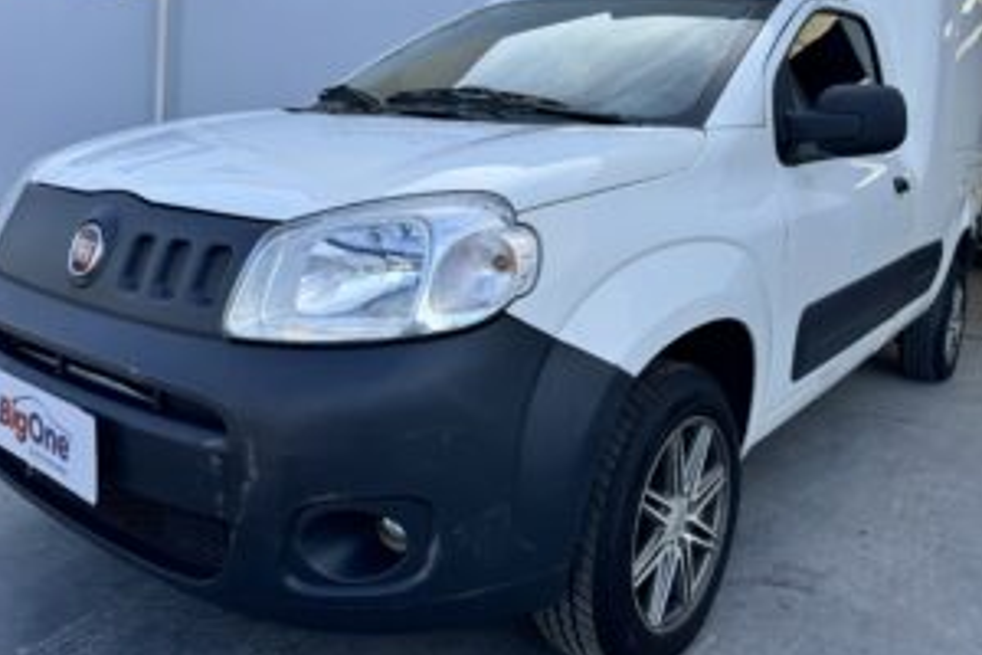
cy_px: 242
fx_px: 818
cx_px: 550
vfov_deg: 43.2
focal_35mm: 30
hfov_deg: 61.7
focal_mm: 6.76
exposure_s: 1/1767
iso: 80
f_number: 1.78
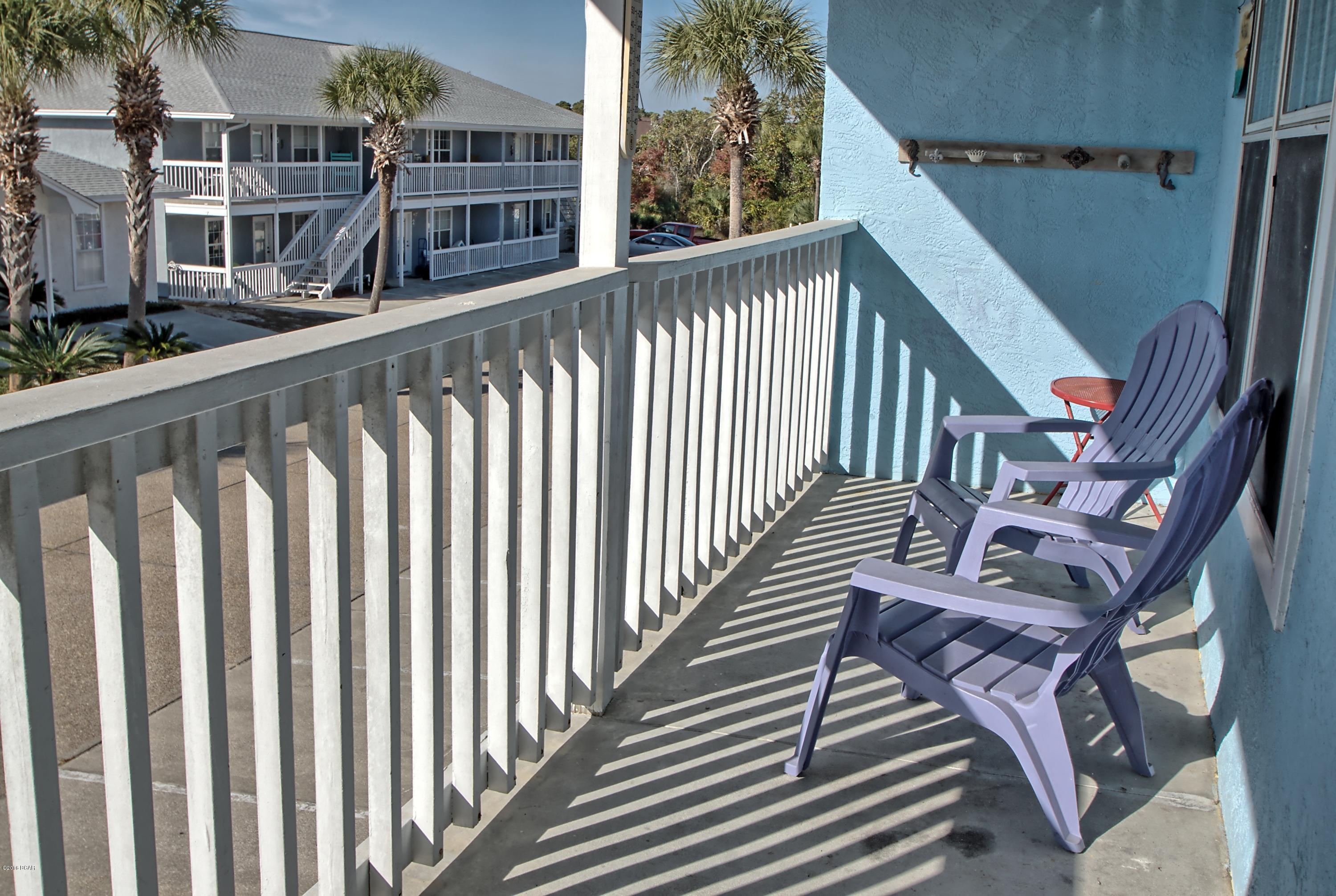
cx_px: 668
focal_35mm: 36
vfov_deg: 37.0
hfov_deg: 53.0
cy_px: 448
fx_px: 1338
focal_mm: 24
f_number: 11
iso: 200
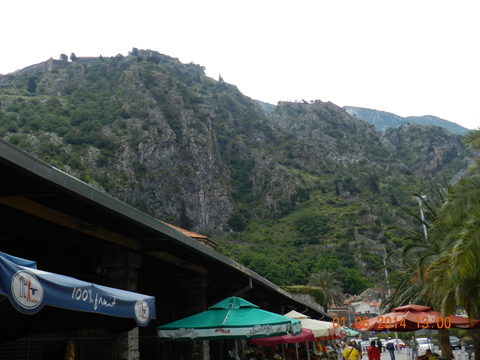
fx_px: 527
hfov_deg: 49.0
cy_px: 180
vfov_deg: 37.7
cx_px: 240
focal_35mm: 38
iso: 160
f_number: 4
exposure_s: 1/640
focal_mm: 6.7
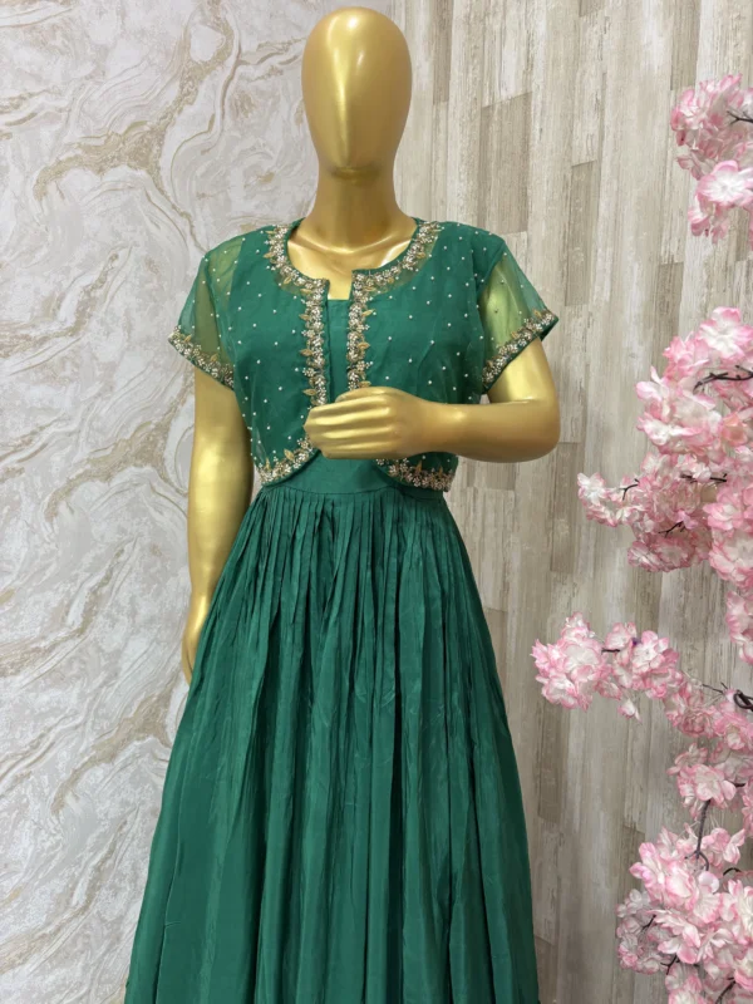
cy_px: 502
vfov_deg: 67.3
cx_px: 376
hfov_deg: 53.1
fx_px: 754
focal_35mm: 26
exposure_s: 1/100
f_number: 1.6
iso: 125
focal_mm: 6
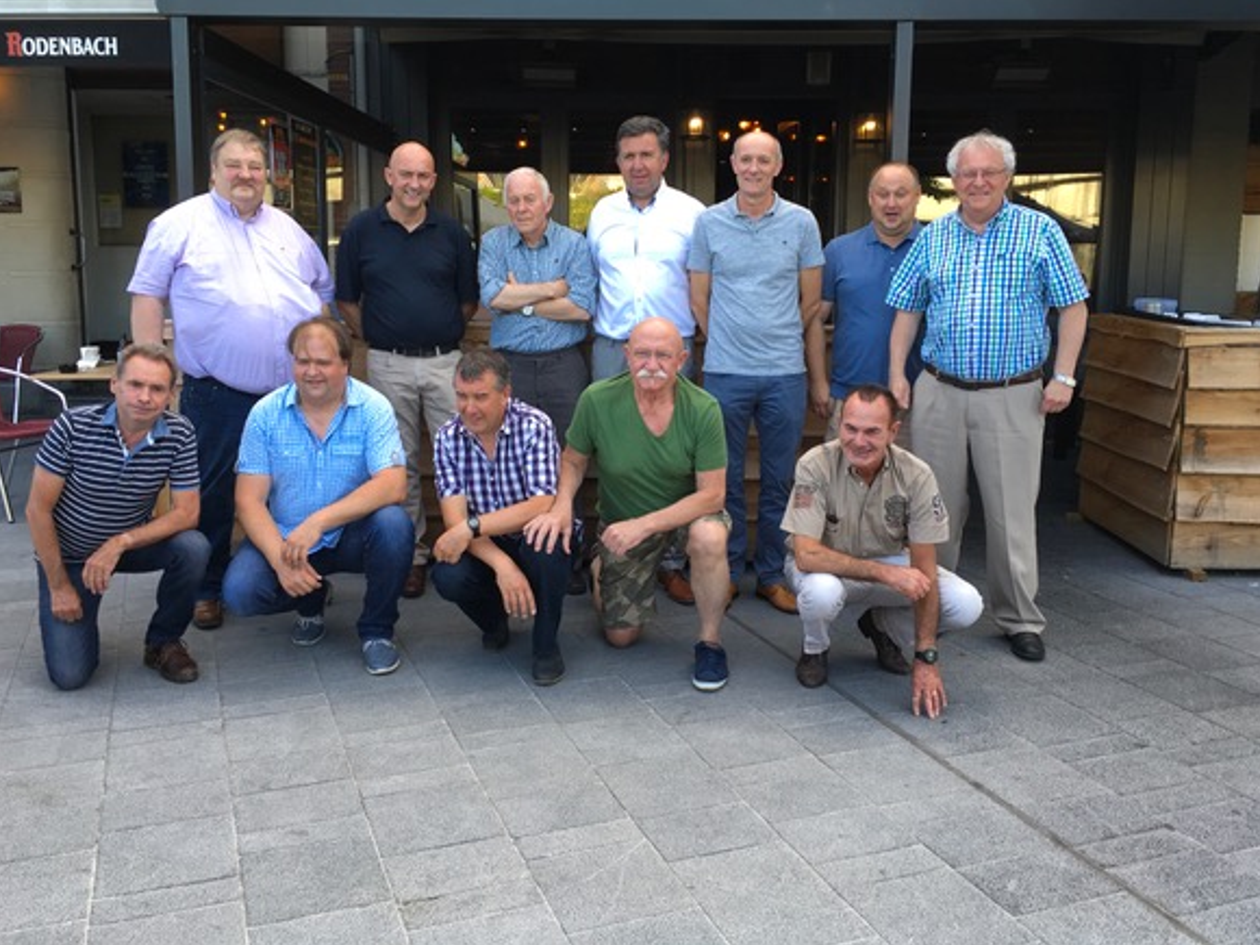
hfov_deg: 56.8
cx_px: 621
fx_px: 1165
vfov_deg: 44.1
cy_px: 426
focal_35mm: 32
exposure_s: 1/100
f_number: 2.2
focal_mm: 4.15
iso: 32
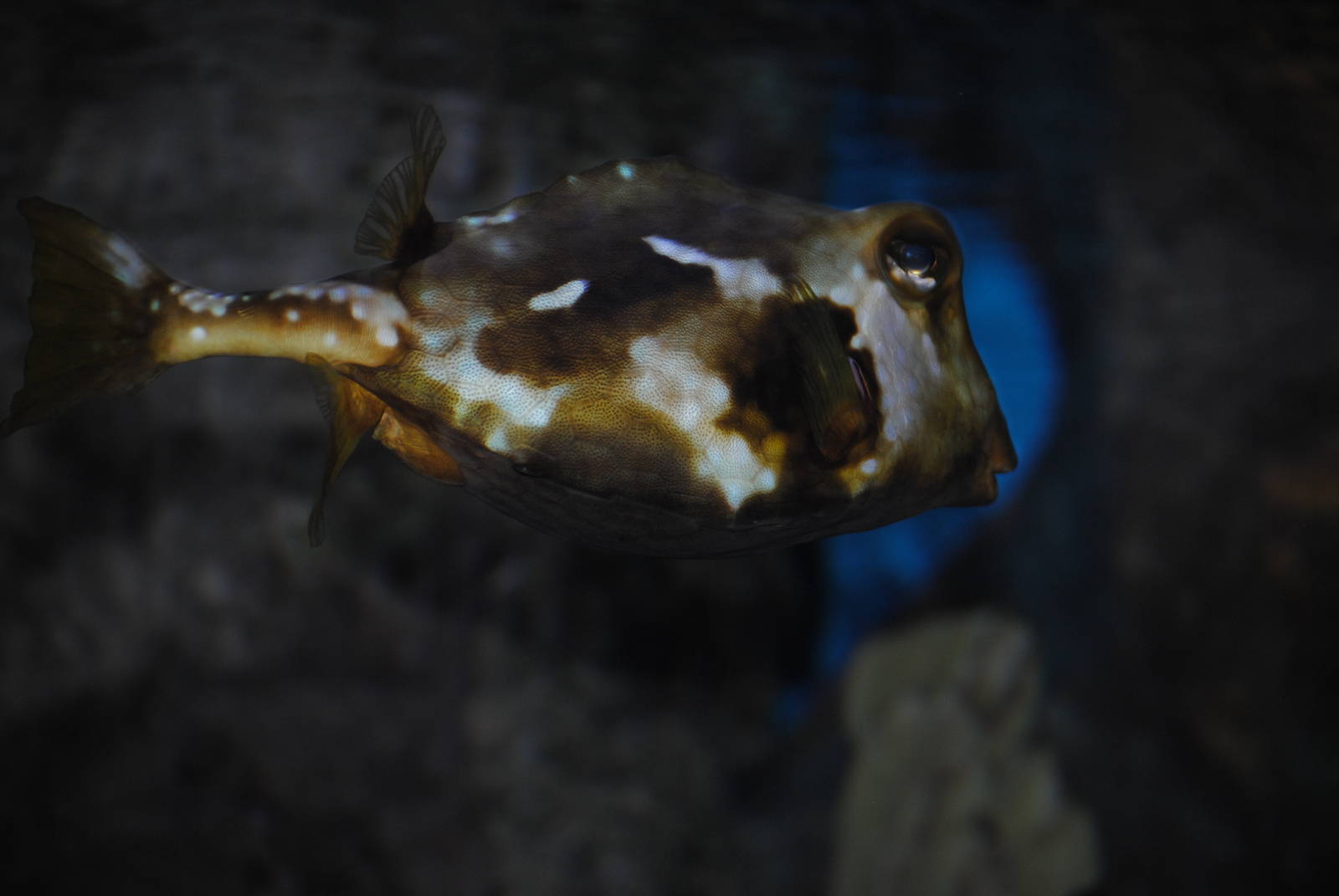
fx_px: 4189
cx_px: 670
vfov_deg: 12.2
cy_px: 448
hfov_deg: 18.2
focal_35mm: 112
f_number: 4.2
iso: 200
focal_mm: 75
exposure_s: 1/60
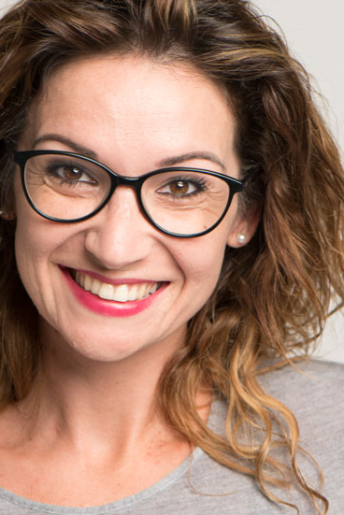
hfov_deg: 7.1
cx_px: 127
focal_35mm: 195
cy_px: 381
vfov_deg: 10.5
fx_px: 2791
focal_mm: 105
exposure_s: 1/160
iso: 100
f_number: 5
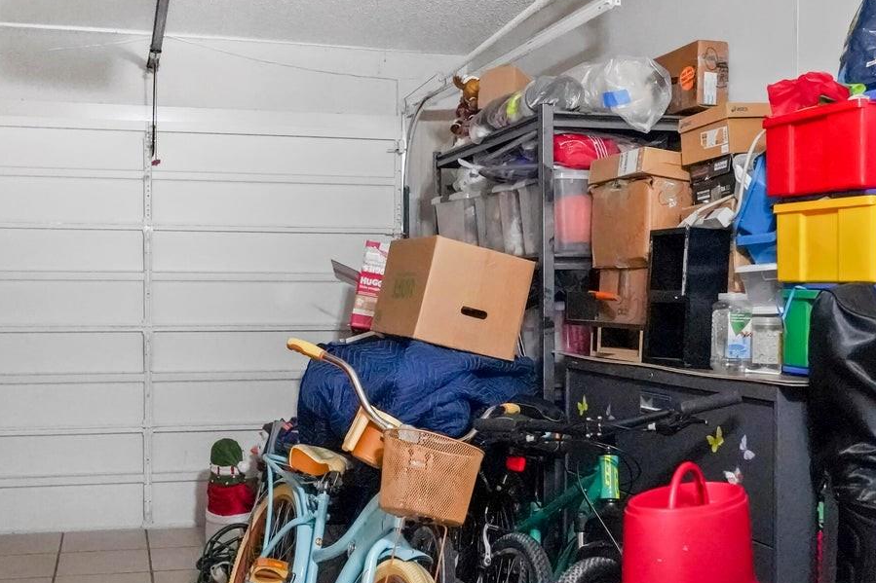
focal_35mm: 41
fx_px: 997
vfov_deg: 32.6
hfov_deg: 47.2
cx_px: 355
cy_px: 270
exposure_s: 1/200
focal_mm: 24
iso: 16000
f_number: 4
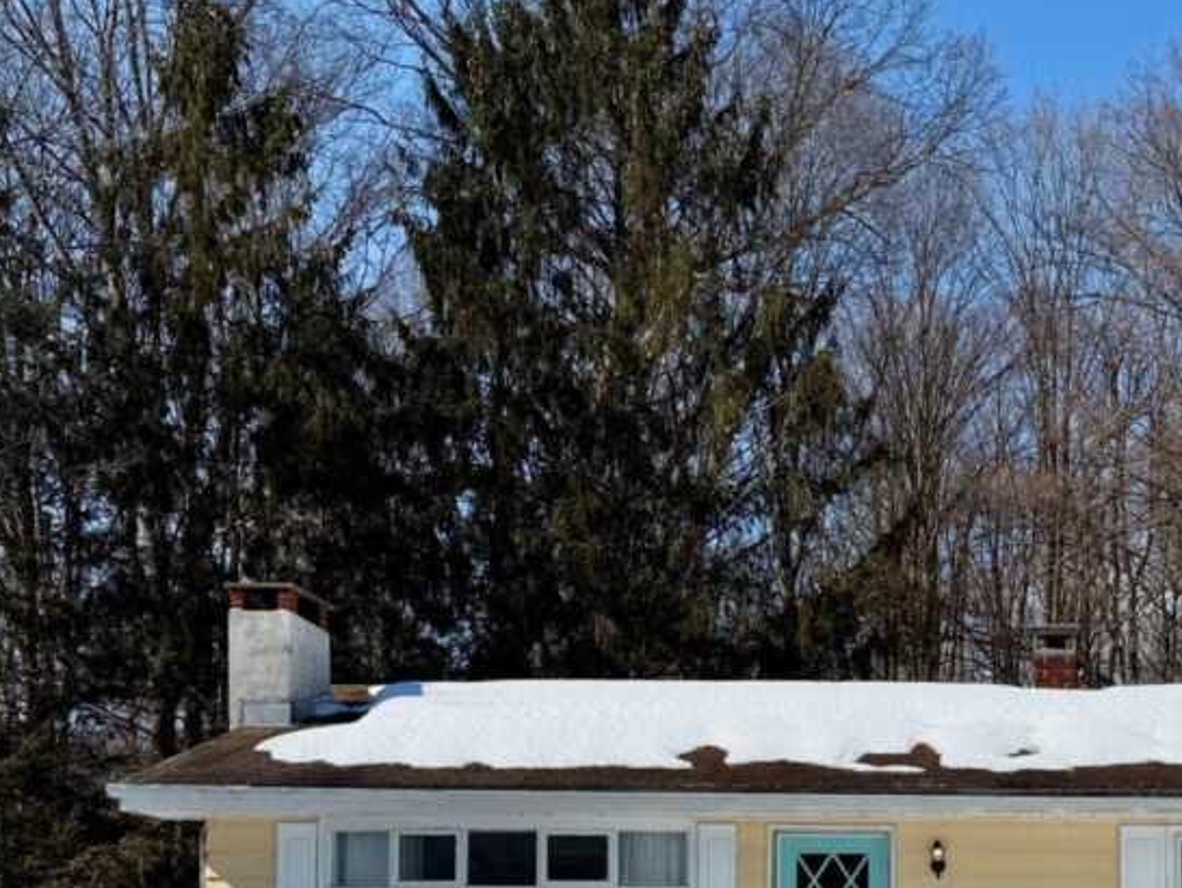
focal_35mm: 45
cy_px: 788
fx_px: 1537
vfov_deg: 30.8
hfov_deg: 39.9
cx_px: 991
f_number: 1.78
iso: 80
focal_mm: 6.76
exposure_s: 1/14286
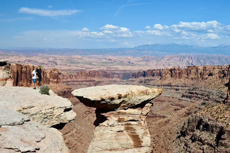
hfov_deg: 50.7
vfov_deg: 35.1
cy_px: 76
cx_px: 115
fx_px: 243
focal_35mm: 38
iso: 100
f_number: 8
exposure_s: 1/250
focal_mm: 38
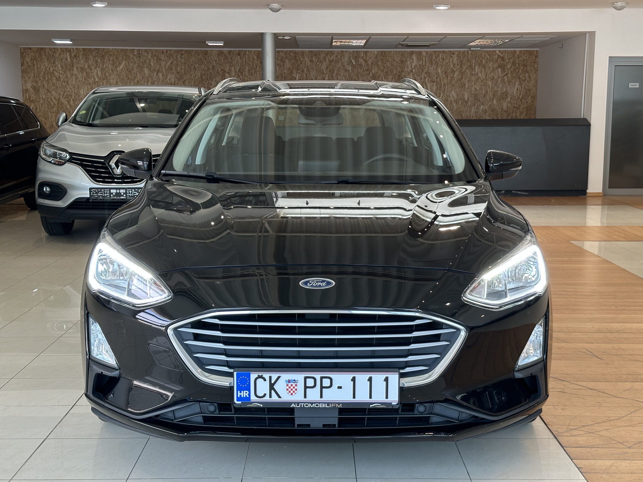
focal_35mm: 48
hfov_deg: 39.7
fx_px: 892
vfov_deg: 30.3
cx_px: 322
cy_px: 241
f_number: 1.78
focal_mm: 6.86
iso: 50
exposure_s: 1/100
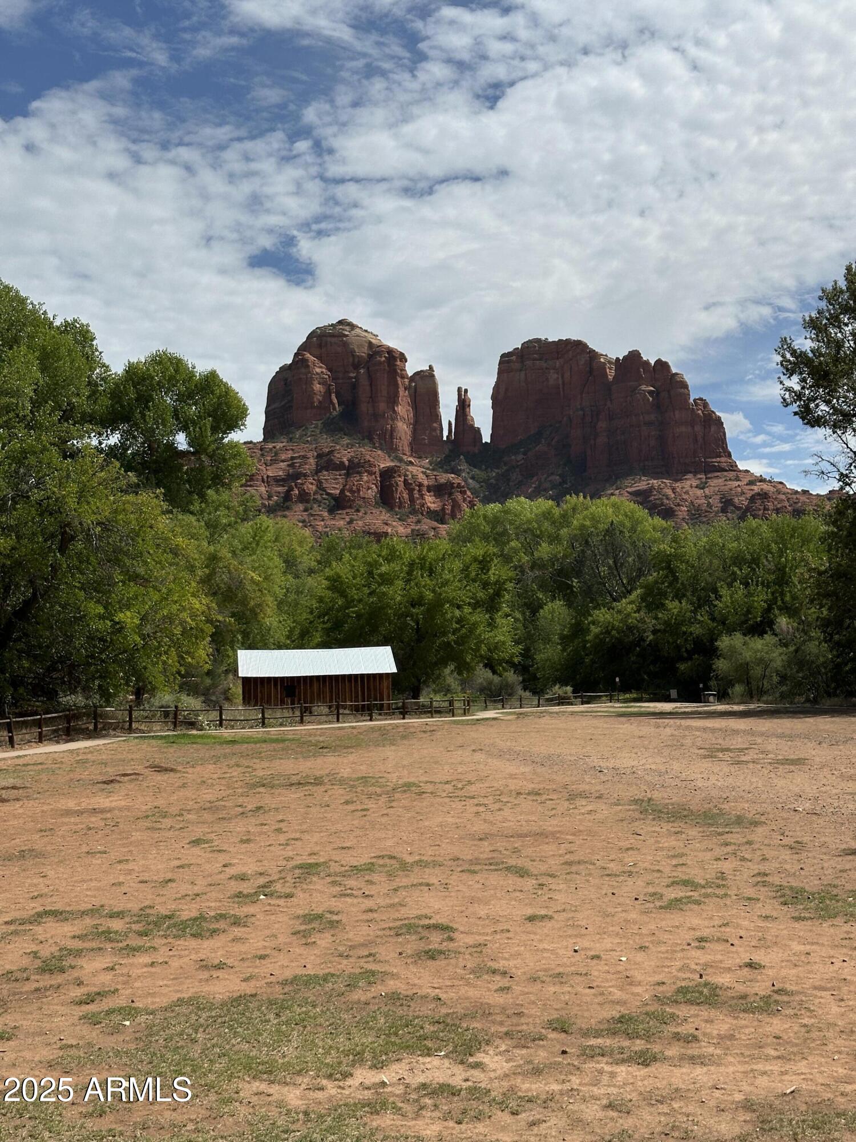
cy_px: 571
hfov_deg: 30.3
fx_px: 1583
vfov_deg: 39.7
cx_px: 428
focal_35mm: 48
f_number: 1.78
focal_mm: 6.86
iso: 64
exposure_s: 1/8197
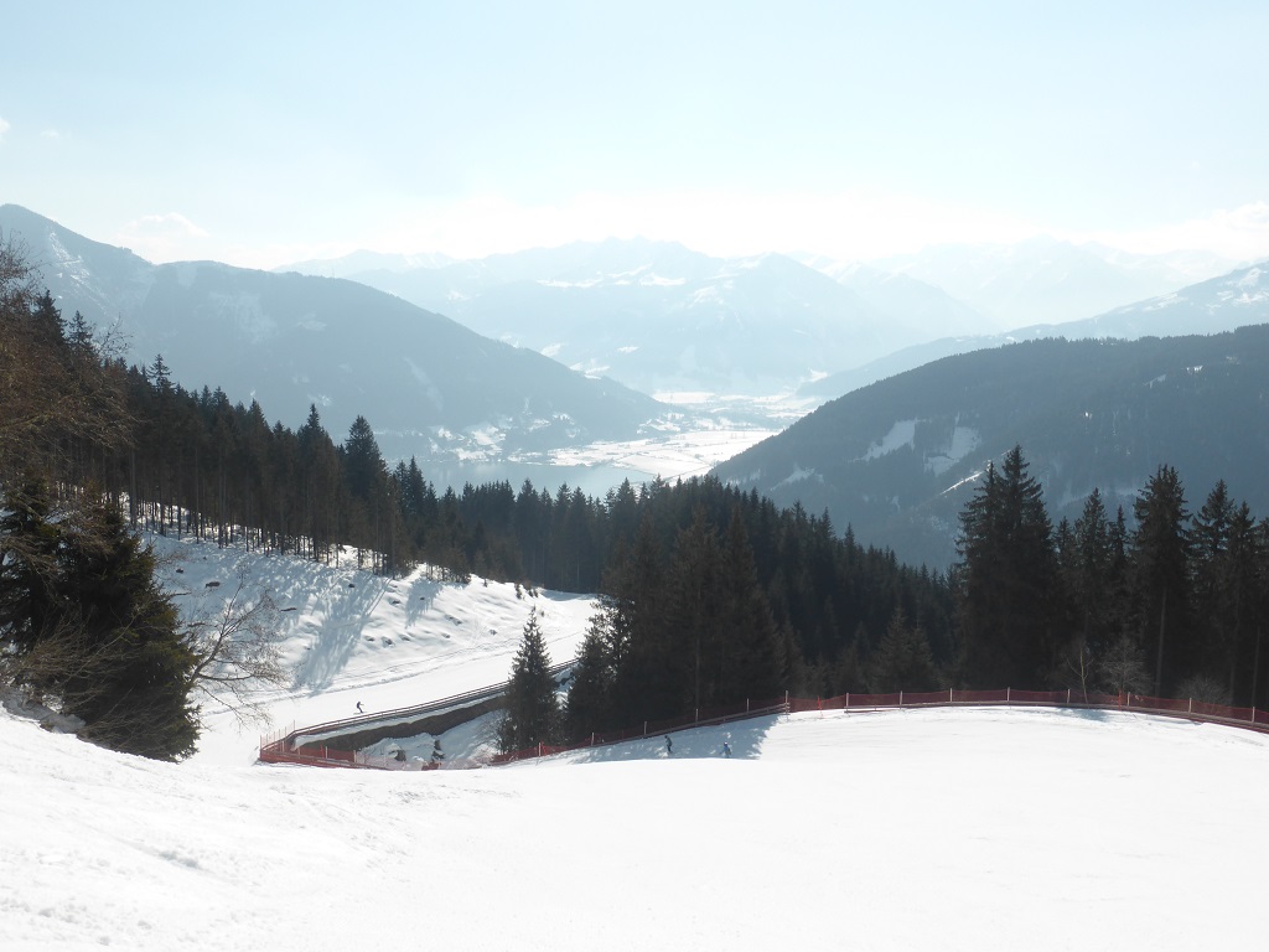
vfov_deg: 46.8
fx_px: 1100
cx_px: 634
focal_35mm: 30
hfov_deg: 60.0
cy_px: 476
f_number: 3.6
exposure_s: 1/2000
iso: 100
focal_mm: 5.4
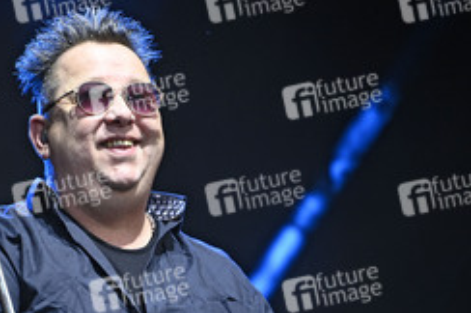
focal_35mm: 555
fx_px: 7252
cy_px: 242
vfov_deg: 2.5
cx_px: 88
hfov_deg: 3.7
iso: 640
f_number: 5.6
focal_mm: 300
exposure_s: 1/320
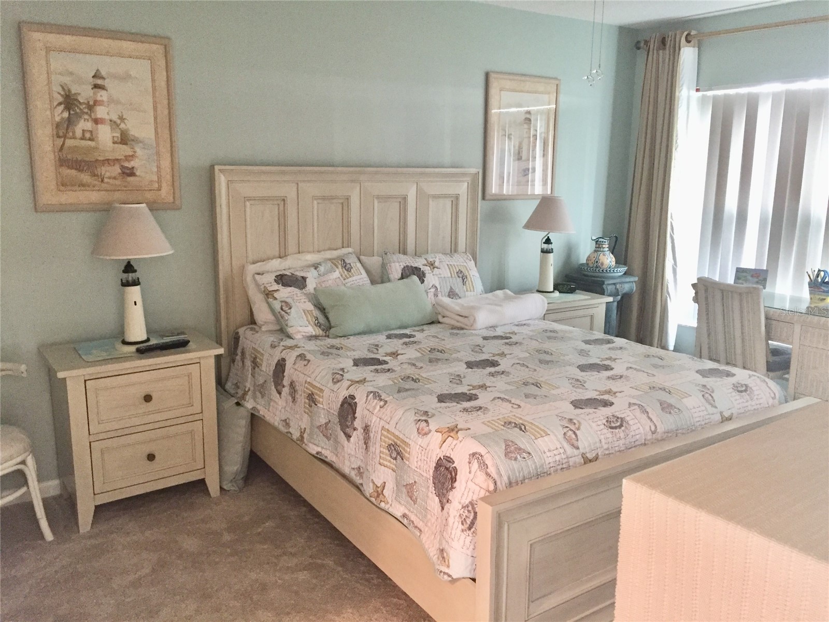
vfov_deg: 48.2
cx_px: 414
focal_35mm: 29
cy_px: 311
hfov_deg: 61.7
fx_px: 695
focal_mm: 4.15
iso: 320
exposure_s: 1/15
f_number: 2.2
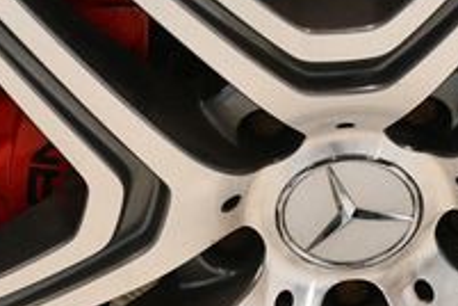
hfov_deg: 10.8
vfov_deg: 7.2
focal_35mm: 191
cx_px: 328
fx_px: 2430
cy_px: 196
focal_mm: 40
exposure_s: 1/125
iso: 2000
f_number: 4.5
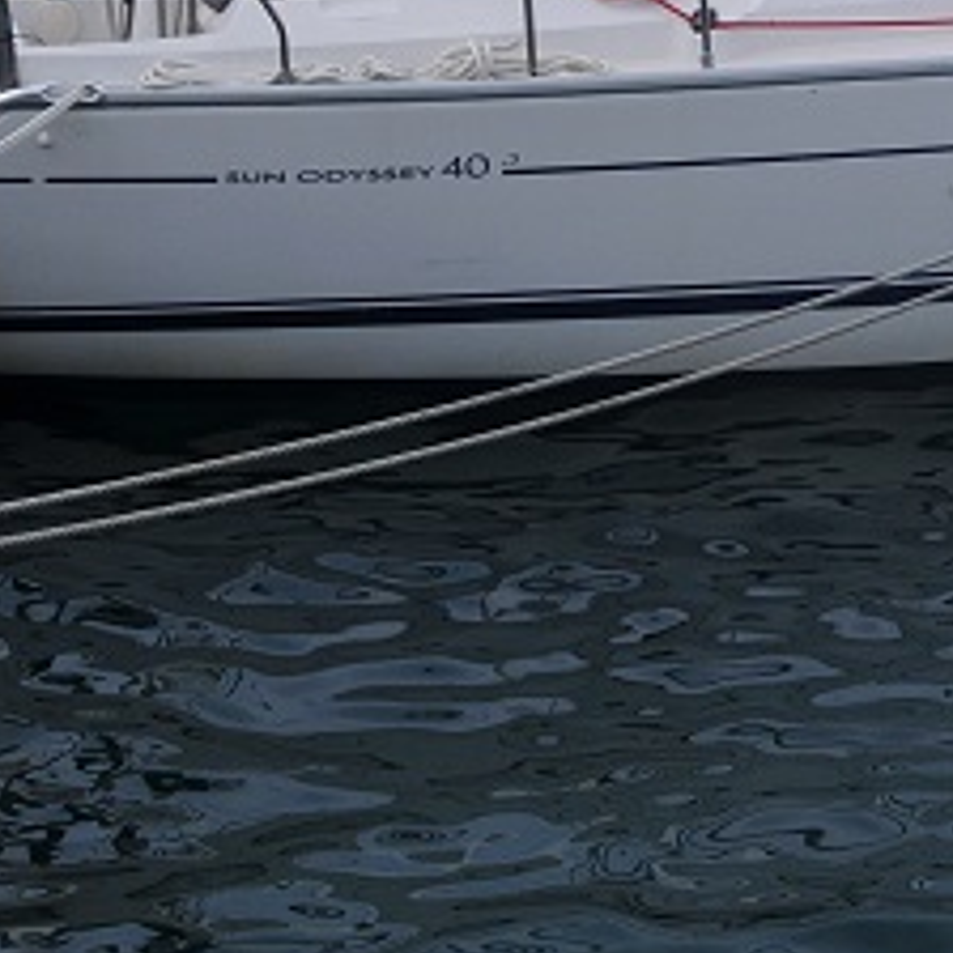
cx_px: 1115
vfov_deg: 14.0
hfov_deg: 13.8
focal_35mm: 123
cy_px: 57
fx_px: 3831
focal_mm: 24
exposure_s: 1/1600
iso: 250
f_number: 6.3
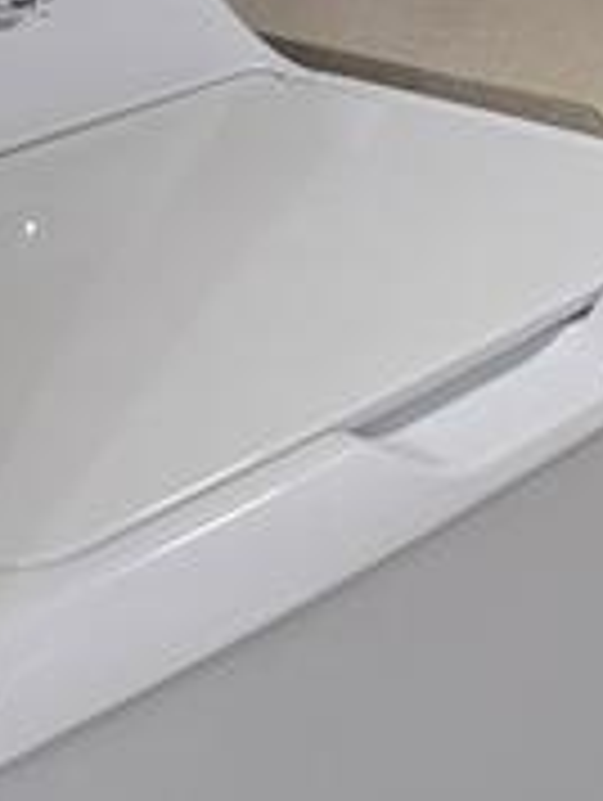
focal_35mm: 99
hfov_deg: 14.0
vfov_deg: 18.8
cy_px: -148
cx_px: 918
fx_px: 2294
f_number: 1.7
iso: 400
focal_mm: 6.3
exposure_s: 1/120
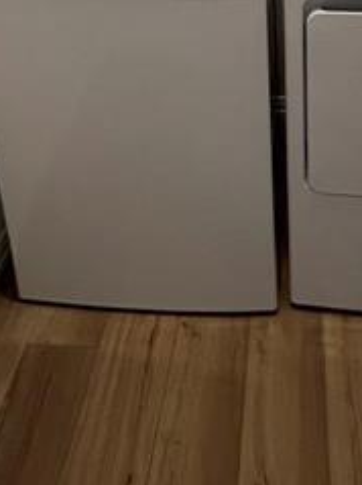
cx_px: 218
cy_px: -100
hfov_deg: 34.2
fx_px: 587
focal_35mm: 42
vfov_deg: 35.2
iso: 125
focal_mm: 1.57
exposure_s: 1/60
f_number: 1.8
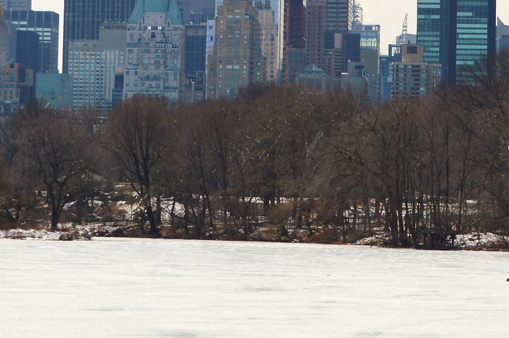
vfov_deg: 8.1
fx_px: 2387
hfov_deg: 12.1
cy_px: 34
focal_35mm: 169
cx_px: 411
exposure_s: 1/320
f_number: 9
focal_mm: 40
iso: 100
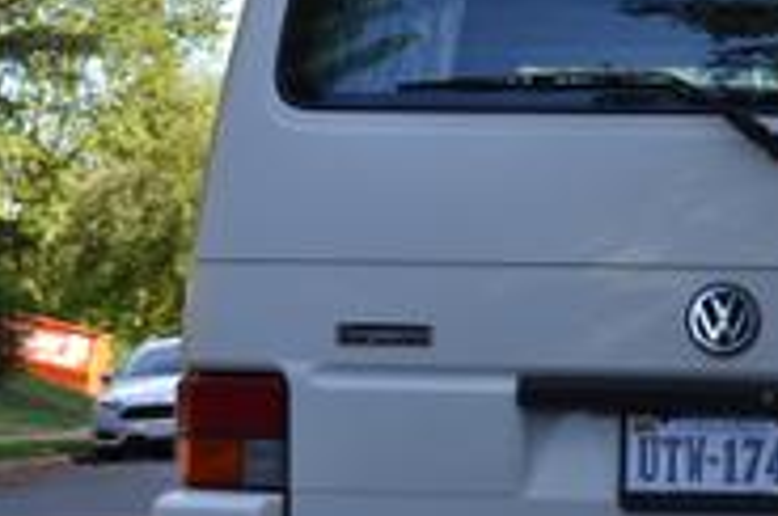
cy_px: 271
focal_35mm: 107
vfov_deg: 12.8
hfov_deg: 19.0
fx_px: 2308
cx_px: 554
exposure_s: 1/125
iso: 140
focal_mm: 26
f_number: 5.6
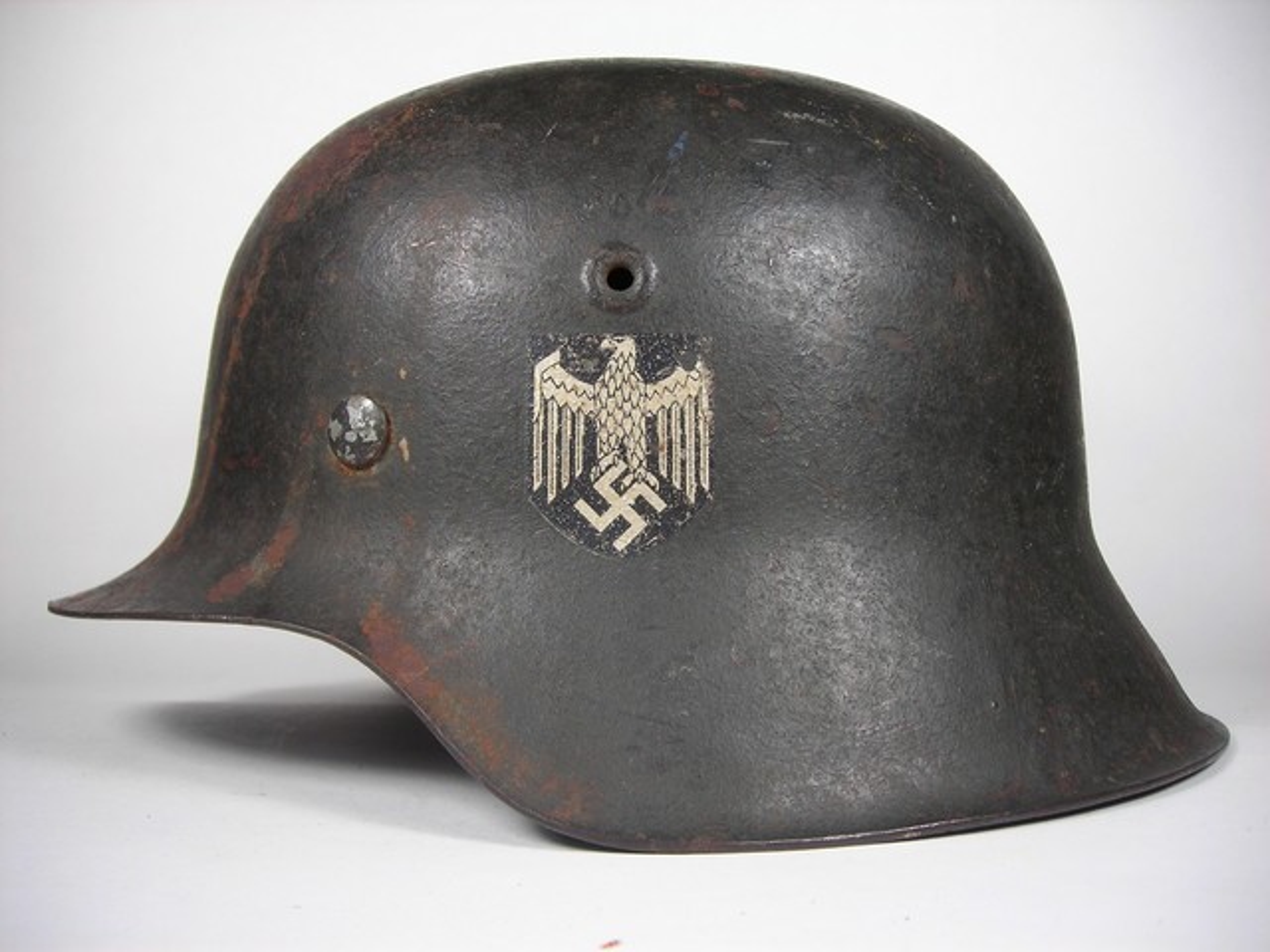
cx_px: 635
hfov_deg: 49.0
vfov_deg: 37.7
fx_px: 1394
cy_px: 476
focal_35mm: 38
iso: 50
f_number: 3.2
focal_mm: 6.3
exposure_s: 1/35.6
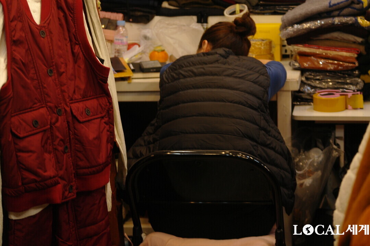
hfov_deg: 22.6
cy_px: 123
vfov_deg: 15.2
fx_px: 924
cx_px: 185
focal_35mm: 90
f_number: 4.3
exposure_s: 1/50
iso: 400
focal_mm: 59
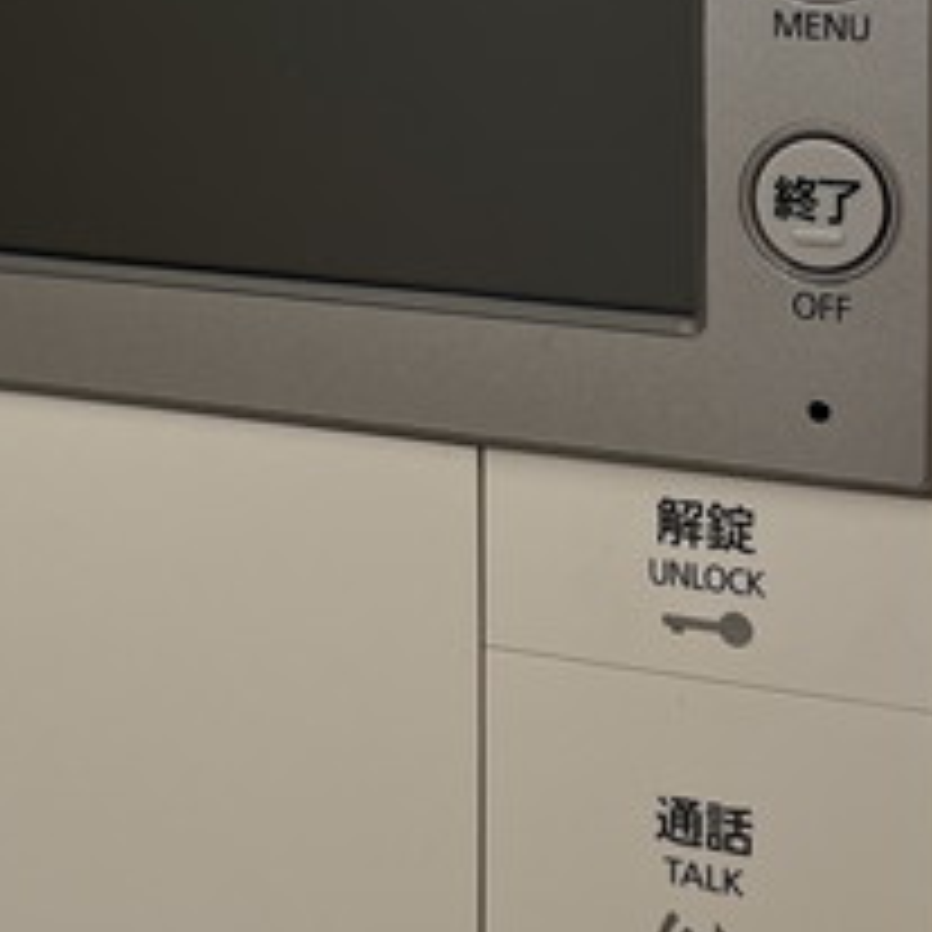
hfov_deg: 19.4
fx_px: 2711
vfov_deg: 18.5
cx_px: 288
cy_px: -176
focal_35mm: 89
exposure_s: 1/100
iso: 50
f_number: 1.6
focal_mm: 5.1
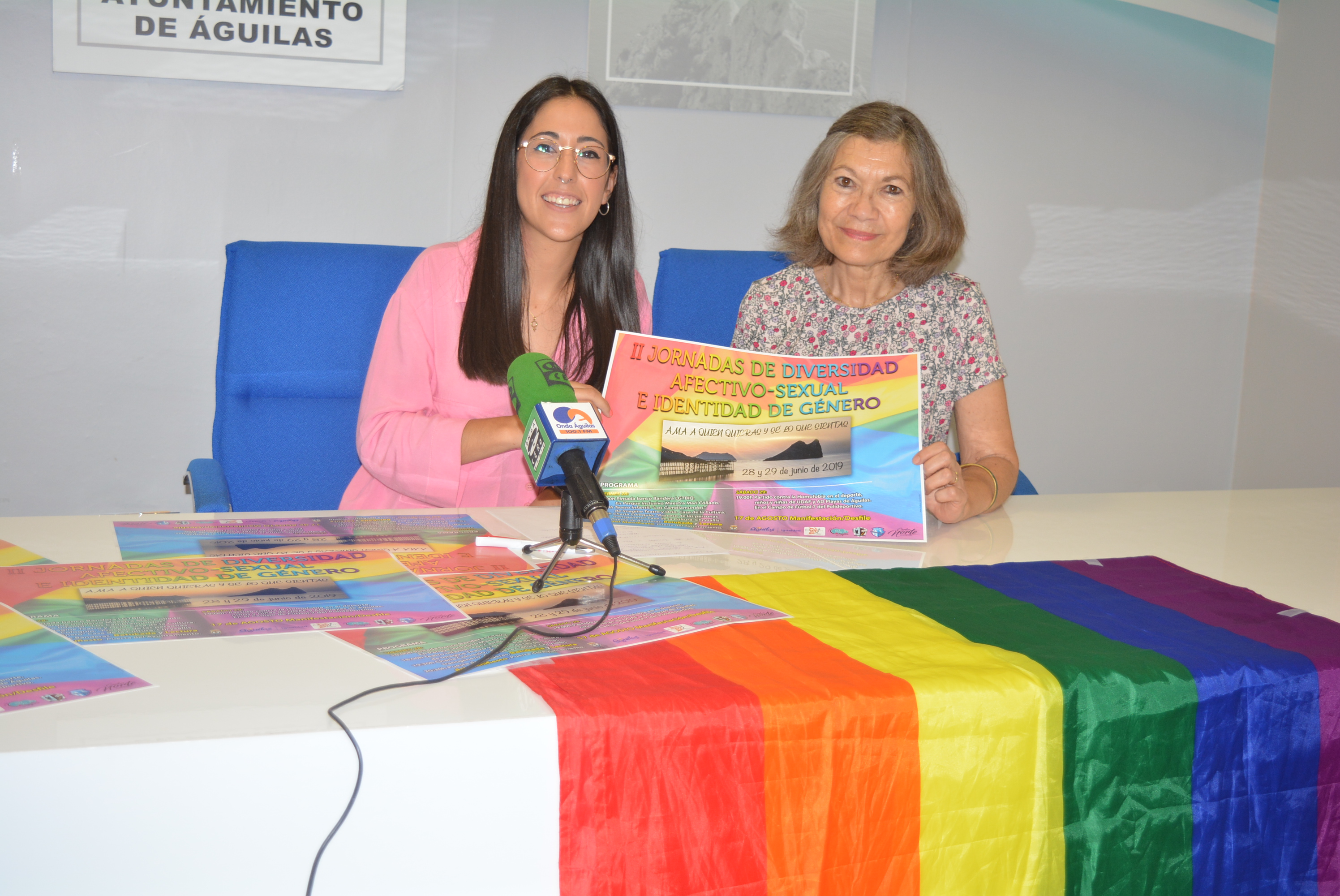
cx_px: 670
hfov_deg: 43.6
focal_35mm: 45
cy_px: 448
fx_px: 1676
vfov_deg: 29.9
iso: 400
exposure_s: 1/60
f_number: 4.2
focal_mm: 30
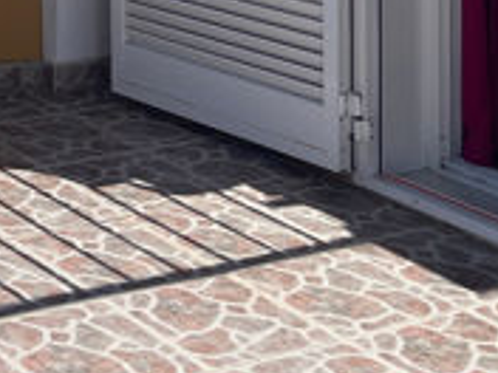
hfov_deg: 16.9
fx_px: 1496
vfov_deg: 12.7
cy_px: -331
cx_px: -282
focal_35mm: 104
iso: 50
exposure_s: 1/6173
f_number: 1.6
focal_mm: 5.1
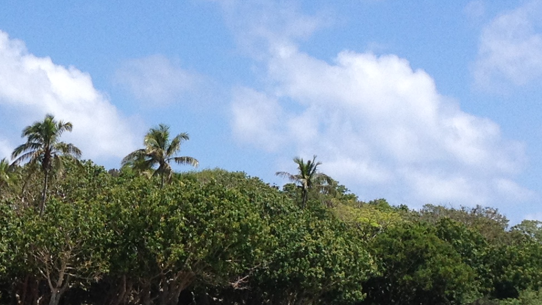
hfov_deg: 16.7
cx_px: 64
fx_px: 1825
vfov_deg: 9.5
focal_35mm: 127
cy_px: 296
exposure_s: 1/2208
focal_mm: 4.28
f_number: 2.4
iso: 50
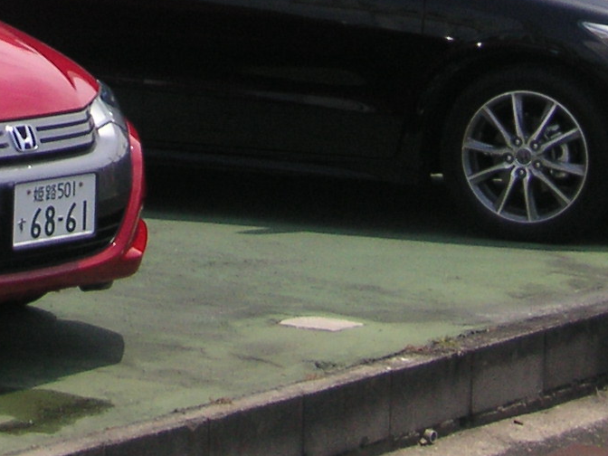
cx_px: -119
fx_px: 2477
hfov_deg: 13.6
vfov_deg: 10.1
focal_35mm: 141
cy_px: -310
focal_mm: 6.1
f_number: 6.7
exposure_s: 1/180
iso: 50
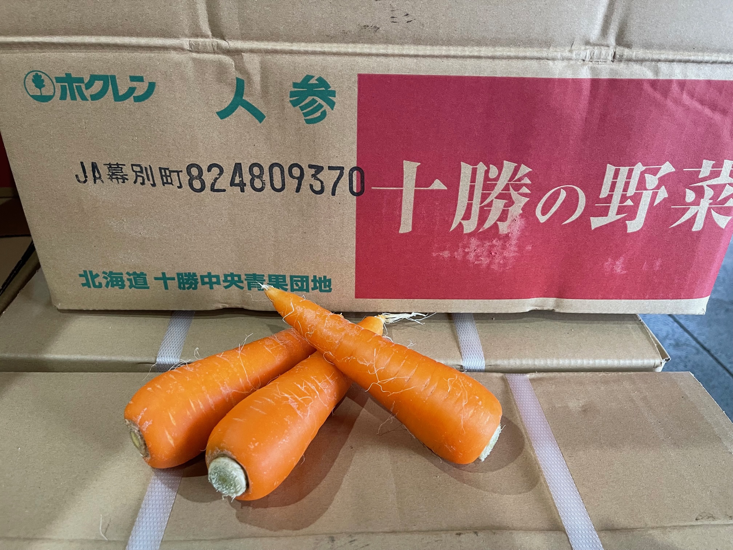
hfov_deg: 67.3
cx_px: 366
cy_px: 275
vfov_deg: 53.1
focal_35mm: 26
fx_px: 551
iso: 320
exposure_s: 1/60
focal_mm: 5.1
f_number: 1.6
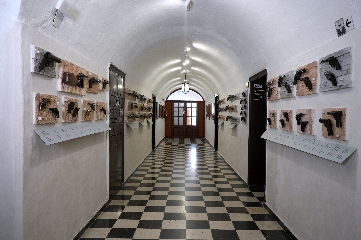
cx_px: 180
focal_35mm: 29
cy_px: 120
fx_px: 291
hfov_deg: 63.7
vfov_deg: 45.0
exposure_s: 1/50
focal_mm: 29
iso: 2500
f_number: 10
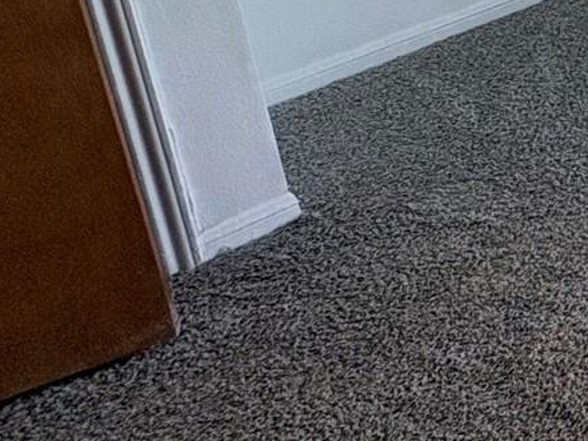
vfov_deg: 19.0
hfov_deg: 16.6
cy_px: -274
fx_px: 1104
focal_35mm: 65
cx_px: 1316
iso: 50
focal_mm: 2.22
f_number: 2.2
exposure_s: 1/120
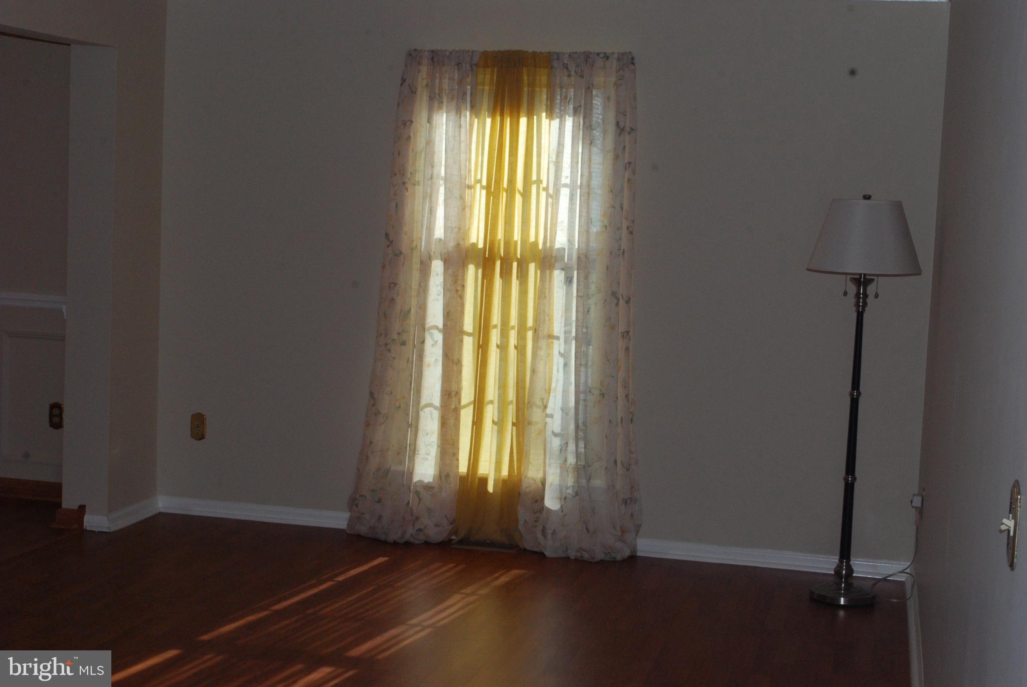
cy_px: 344
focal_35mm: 52
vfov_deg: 25.8
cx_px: 514
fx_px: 1499
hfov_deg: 37.8
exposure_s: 1/200
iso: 800
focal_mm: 35
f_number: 14
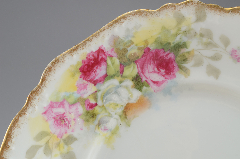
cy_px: 80
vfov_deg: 18.8
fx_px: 479
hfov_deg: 28.1
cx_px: 120
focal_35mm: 72
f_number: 11
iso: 100
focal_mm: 48
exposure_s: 1/80
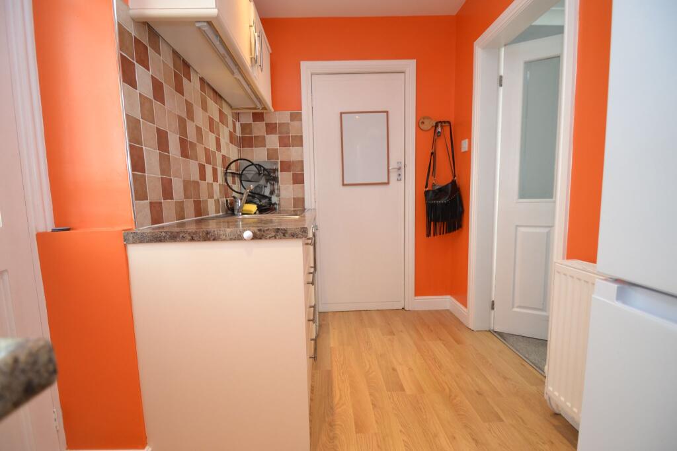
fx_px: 282
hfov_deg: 100.4
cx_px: 338
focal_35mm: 15
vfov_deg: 77.3
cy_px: 226
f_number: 3.5
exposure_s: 1/60
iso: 450
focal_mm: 10
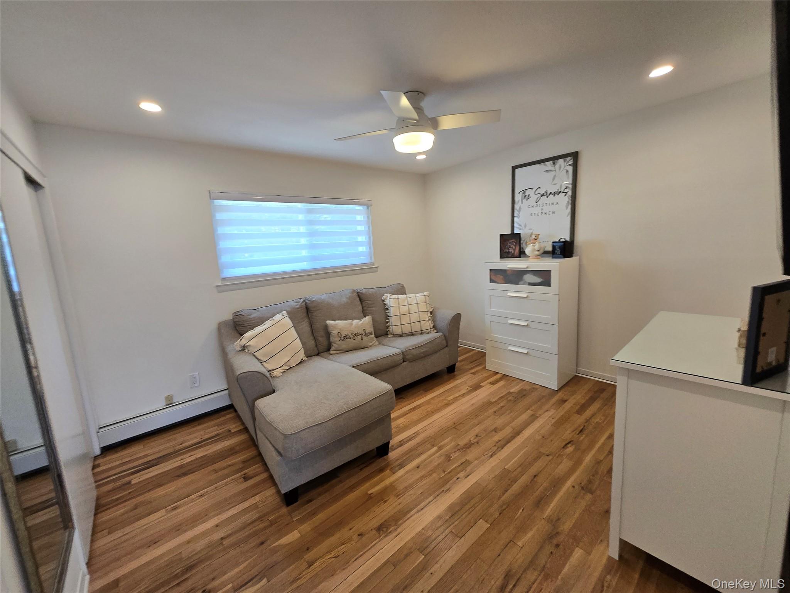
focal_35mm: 13
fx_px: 297
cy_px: 296
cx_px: 395
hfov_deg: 106.2
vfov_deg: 89.9
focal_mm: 1.7
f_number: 2.2
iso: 100
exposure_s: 1/60
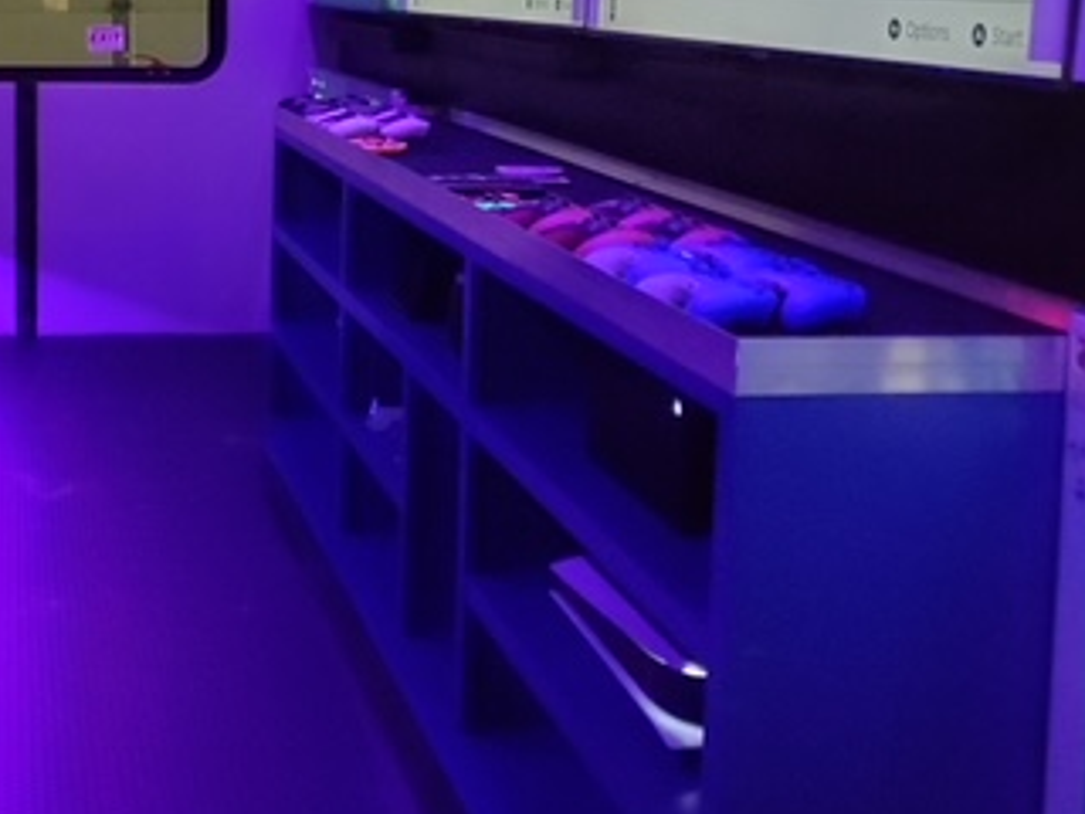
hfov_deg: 35.0
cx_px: 139
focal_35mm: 52
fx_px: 1630
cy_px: 149
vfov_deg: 27.4
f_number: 1.5
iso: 1000
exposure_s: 1/59
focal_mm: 4.3
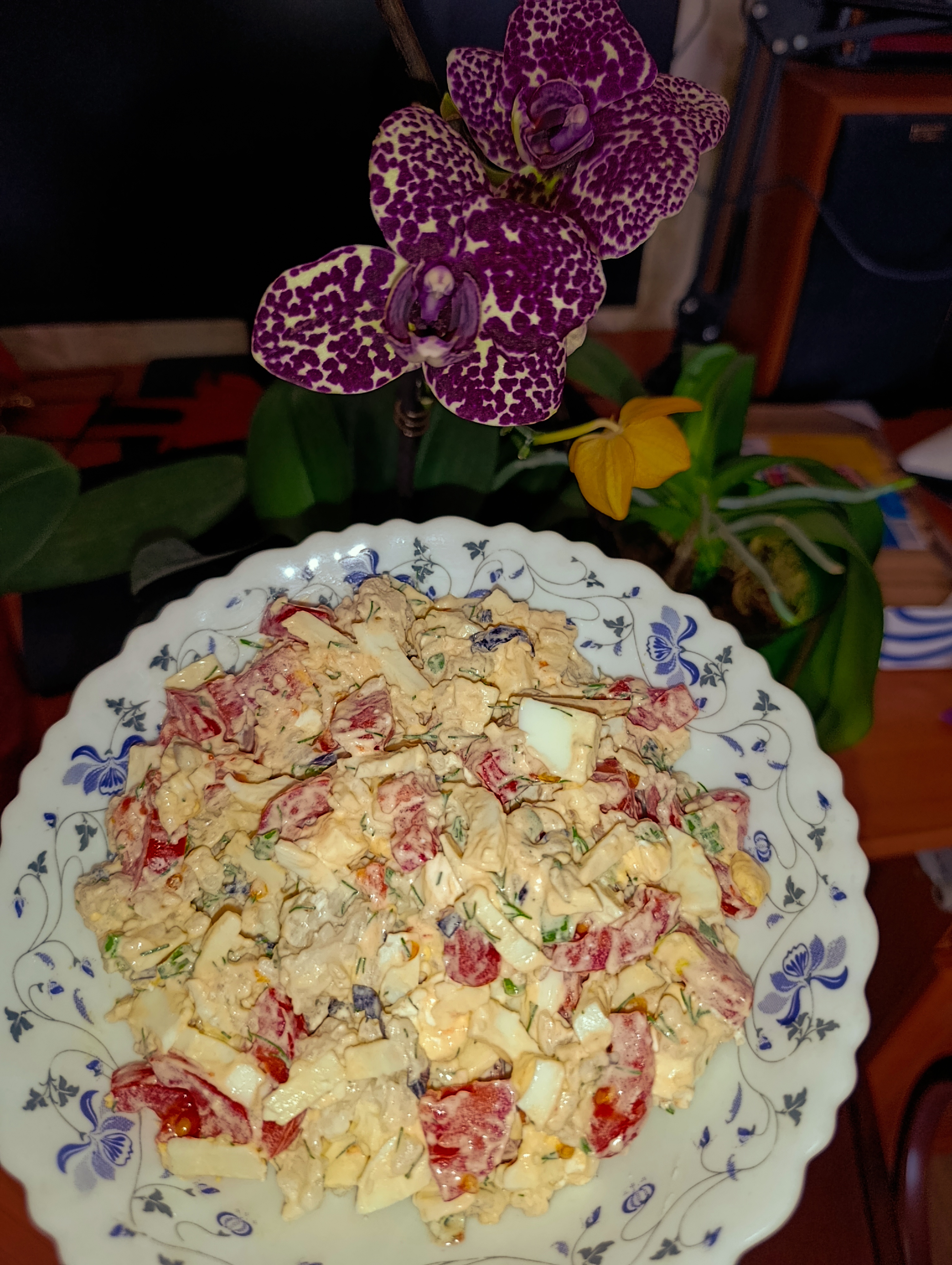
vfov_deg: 73.8
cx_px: 476
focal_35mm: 23
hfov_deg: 59.0
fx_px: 841
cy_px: 632
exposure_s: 1/100
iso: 856
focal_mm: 6.11
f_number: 1.65
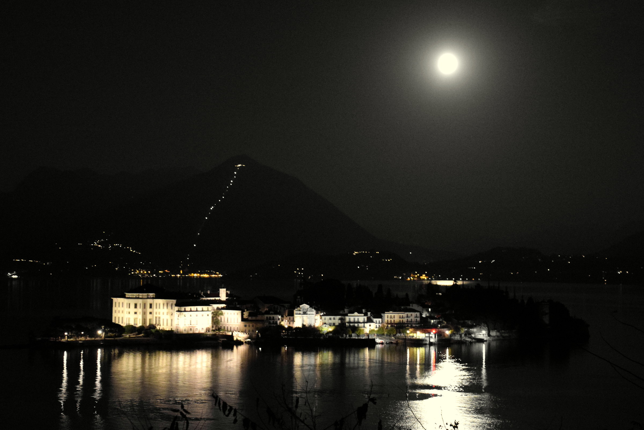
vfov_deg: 17.5
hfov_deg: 26.0
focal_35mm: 78
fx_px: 1395
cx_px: 322
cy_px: 215
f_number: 5
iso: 6400
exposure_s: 1/6
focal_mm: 52
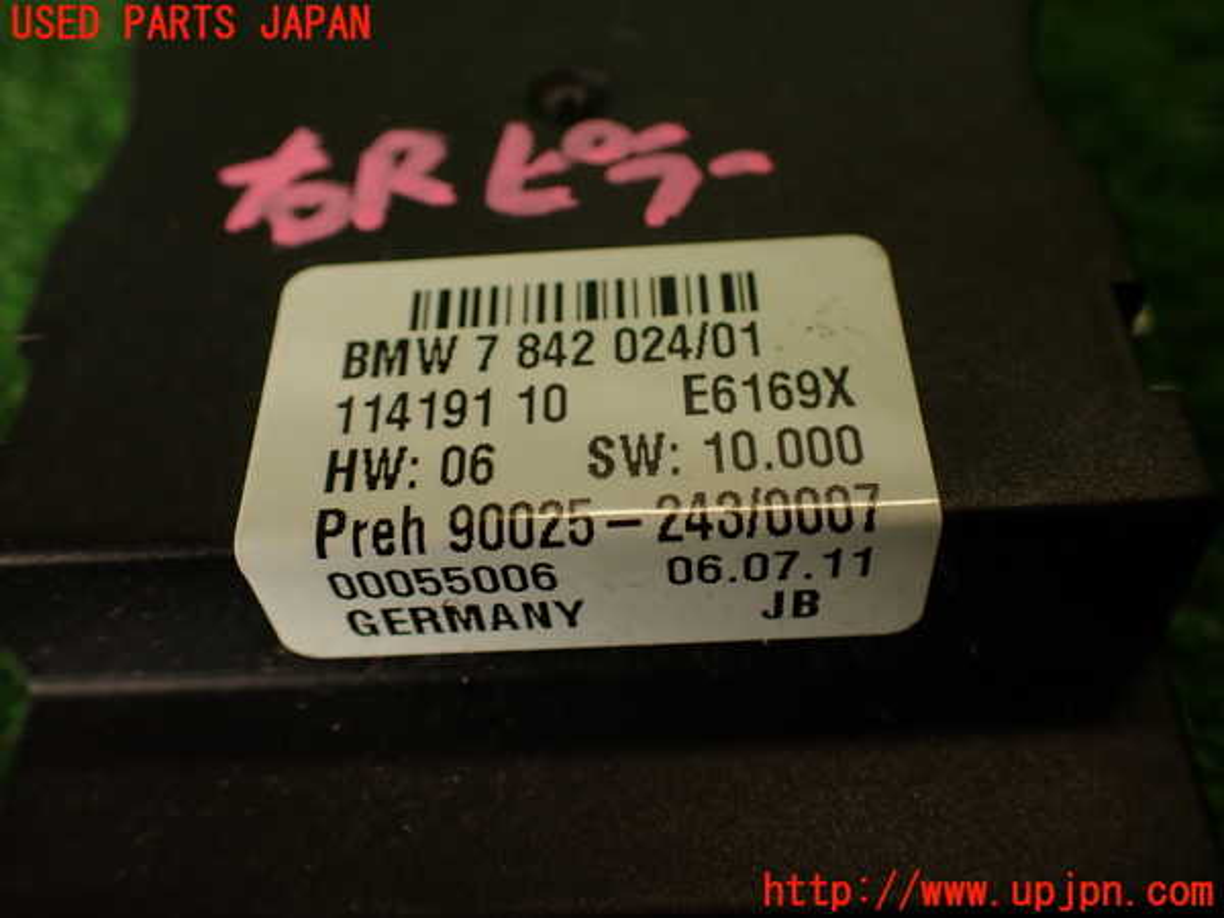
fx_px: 1131
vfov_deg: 44.2
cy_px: 459
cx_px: 612
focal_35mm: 32
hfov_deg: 56.8
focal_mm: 5.79
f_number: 2.4
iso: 100
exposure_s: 1/60
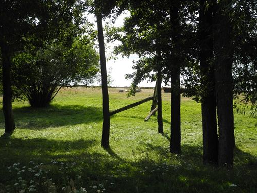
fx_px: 460
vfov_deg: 23.7
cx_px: 128
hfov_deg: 31.2
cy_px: 98
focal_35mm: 62
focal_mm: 13
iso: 100
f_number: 3.5
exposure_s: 1/800
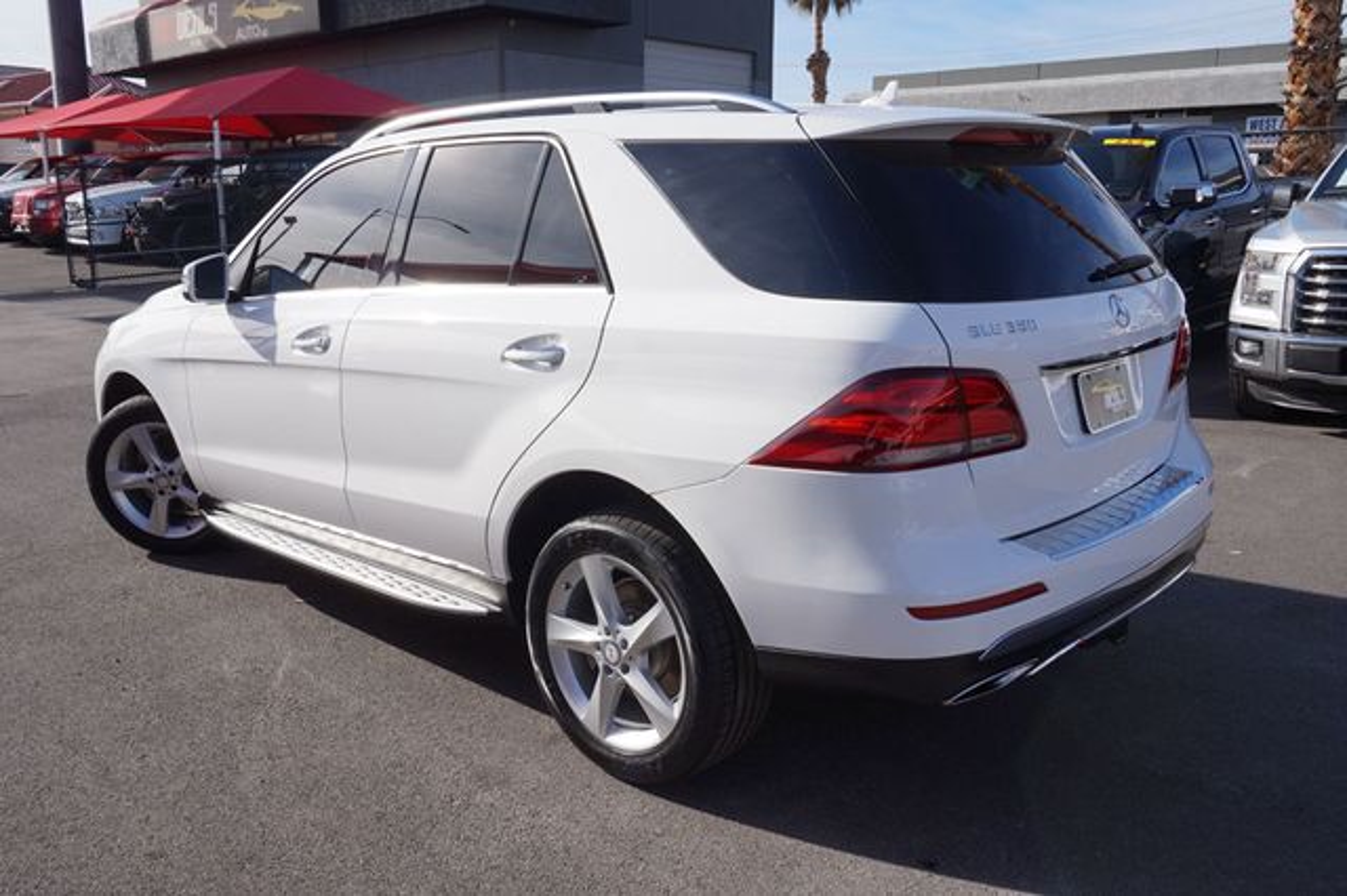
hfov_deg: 62.0
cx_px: 674
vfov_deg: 43.6
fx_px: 1122
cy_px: 448
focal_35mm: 30
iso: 100
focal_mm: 20
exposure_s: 1/125
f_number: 11
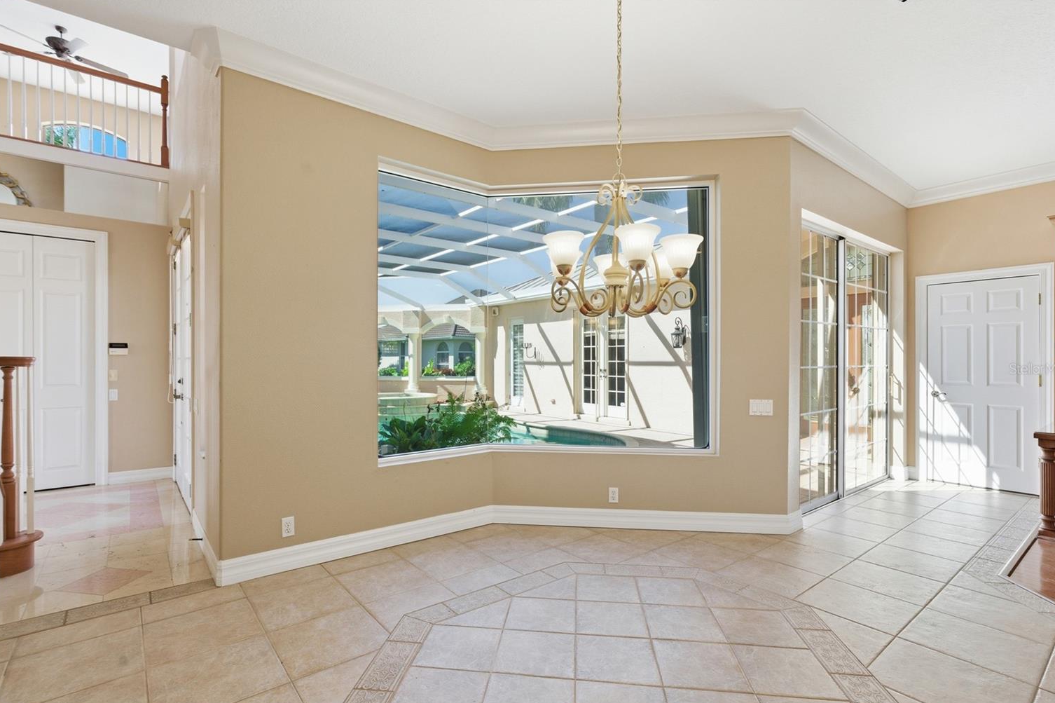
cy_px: 369
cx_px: 511
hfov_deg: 93.3
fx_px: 498
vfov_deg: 70.4
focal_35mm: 17
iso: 400
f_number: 9
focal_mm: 16
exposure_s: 1/200
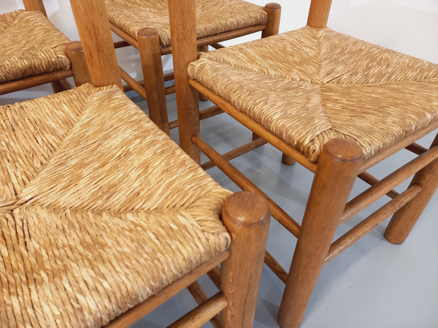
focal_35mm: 25
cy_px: 164
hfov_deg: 69.4
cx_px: 219
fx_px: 316
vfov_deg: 54.9
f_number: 1.8
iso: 320
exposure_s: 1/49
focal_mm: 4.65
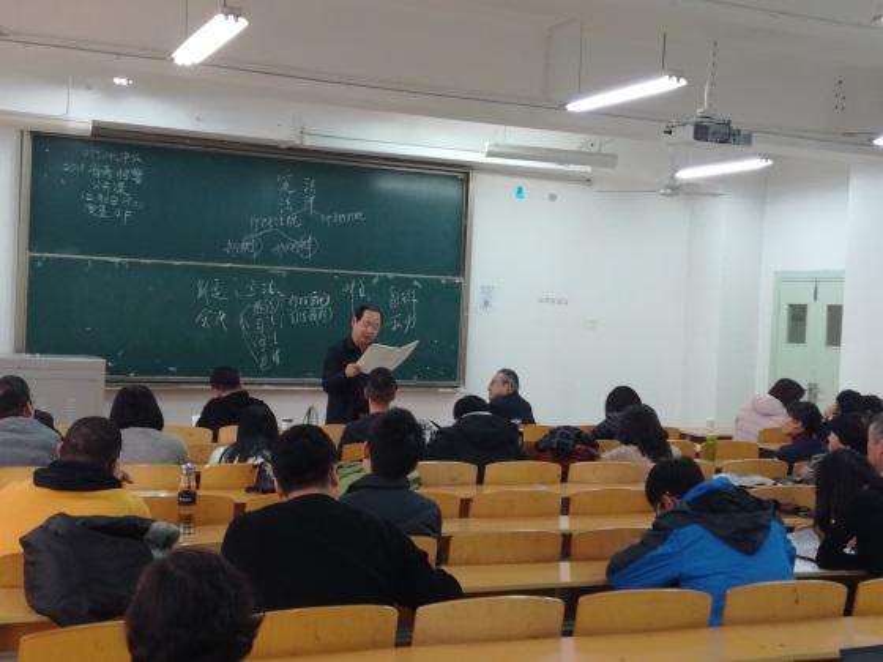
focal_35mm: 44
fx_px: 1122
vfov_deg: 32.9
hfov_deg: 42.9
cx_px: 442
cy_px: 331
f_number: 2
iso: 160
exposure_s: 1/33.3
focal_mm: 3.79
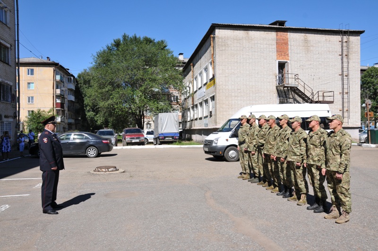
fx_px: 330
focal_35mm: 32
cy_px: 126
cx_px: 189
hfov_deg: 59.6
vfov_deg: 41.6
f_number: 10
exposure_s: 1/400
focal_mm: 21
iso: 200
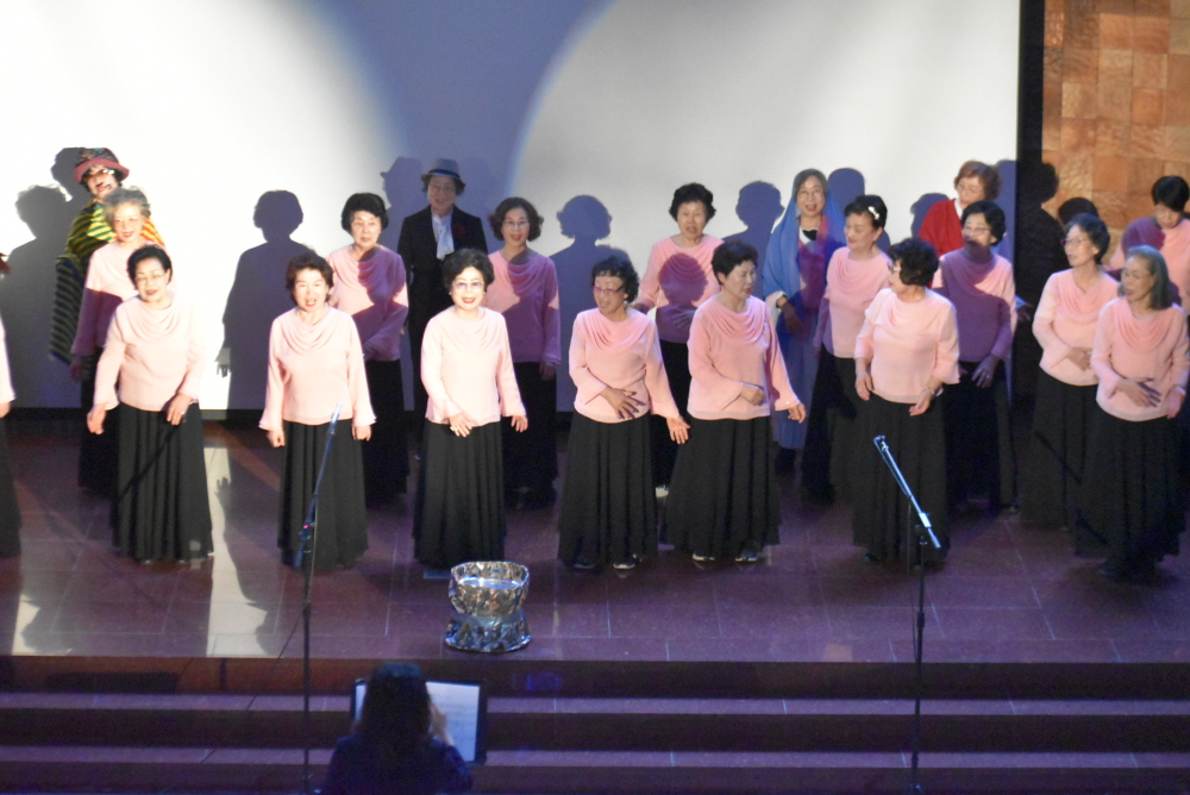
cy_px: 398
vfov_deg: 11.2
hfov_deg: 16.6
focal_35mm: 123
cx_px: 595
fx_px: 4068
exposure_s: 1/60
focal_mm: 82
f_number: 4.8
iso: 11400
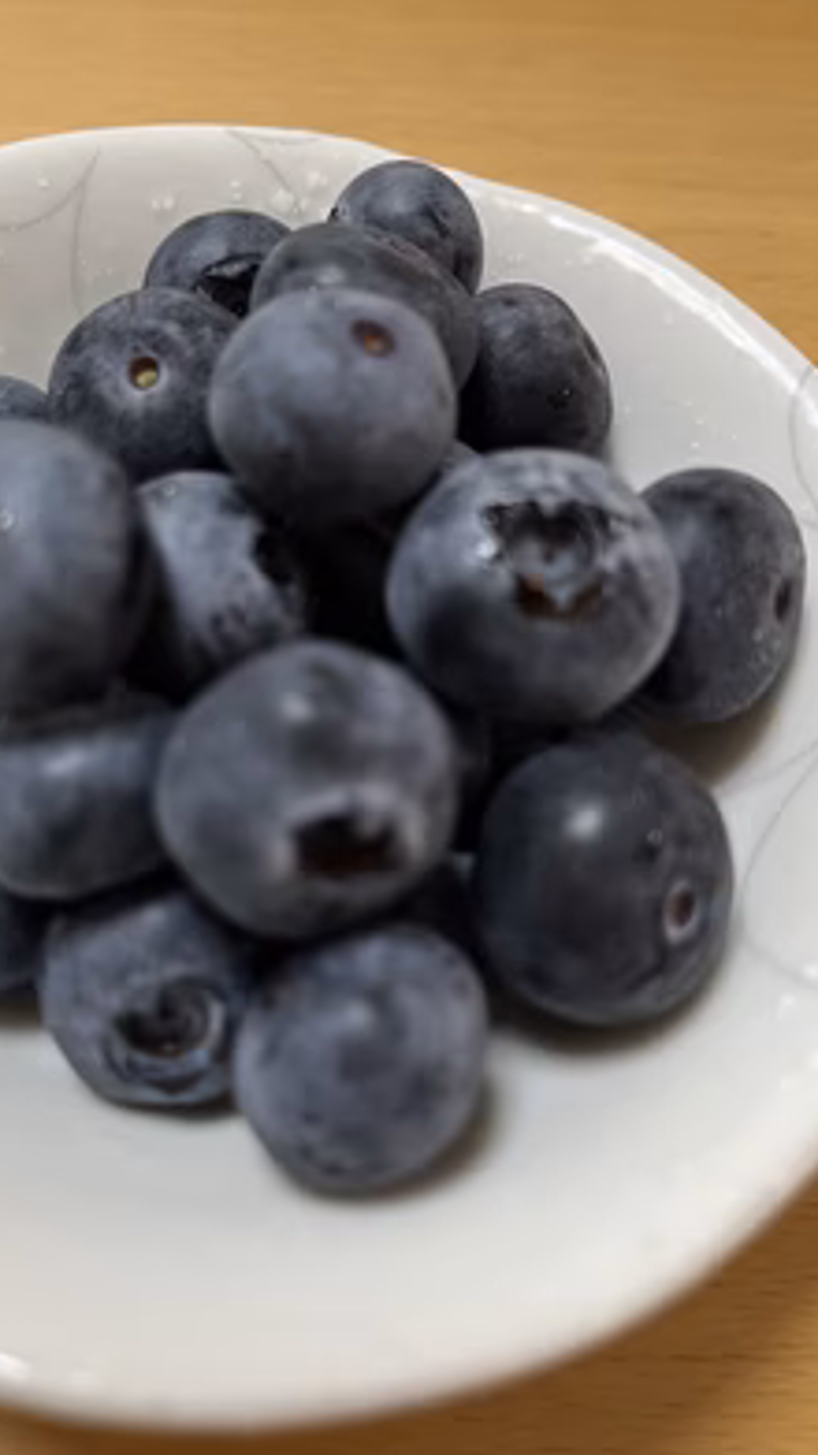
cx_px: 327
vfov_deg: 66.1
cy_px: 722
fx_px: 1118
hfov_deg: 40.0
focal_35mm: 29
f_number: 1.6
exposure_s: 1/49
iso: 80
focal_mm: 5.1
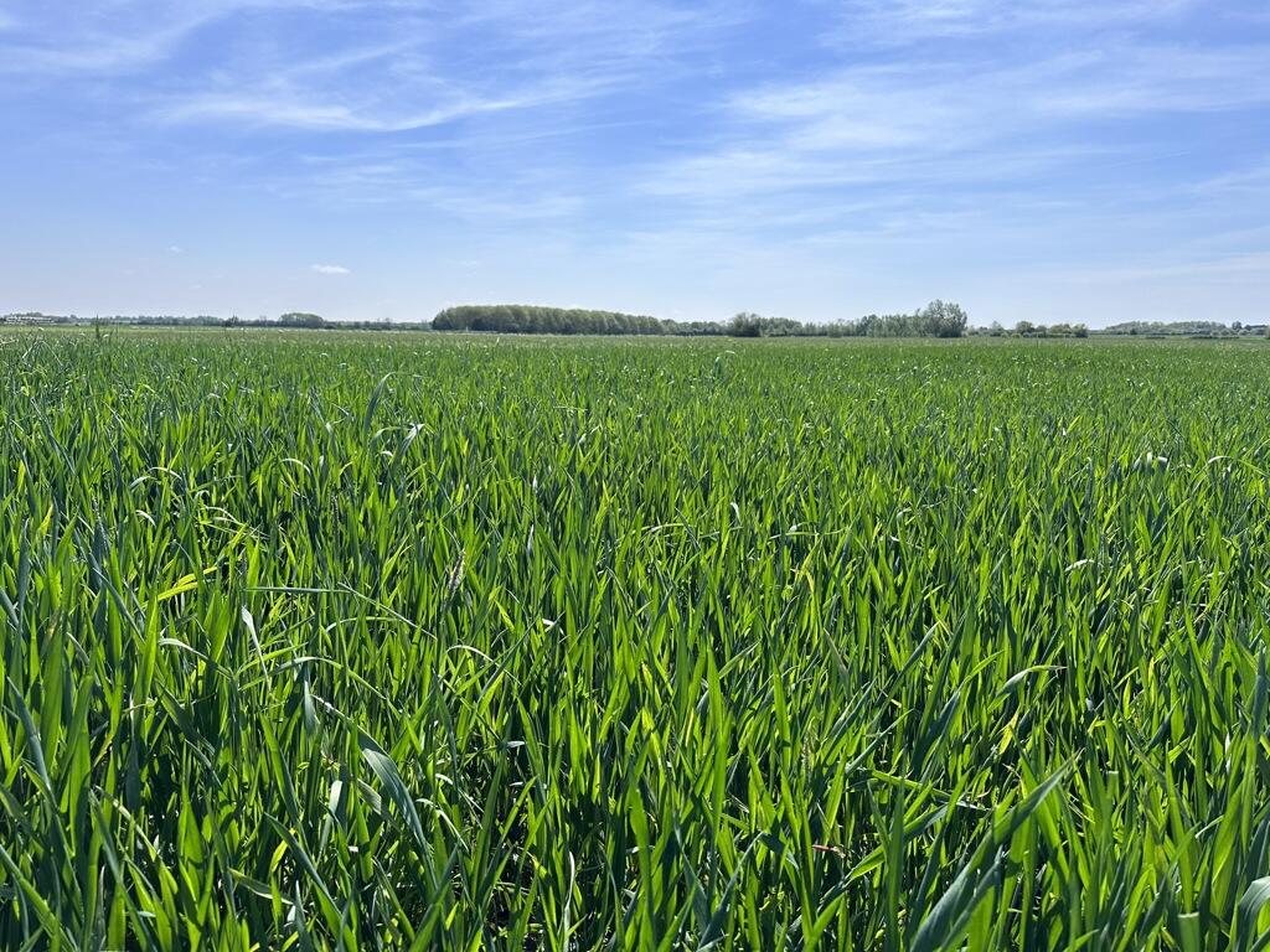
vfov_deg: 56.8
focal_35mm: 24
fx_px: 881
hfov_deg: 71.6
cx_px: 635
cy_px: 476
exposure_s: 1/5848
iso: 80
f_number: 1.78
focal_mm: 6.86
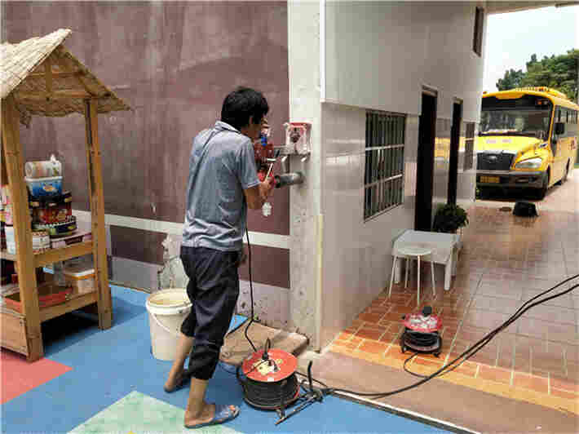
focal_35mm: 30
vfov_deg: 46.8
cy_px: 217
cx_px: 290
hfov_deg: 60.0
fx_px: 502
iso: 70
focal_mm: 3.95
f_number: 1.8
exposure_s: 1/1654
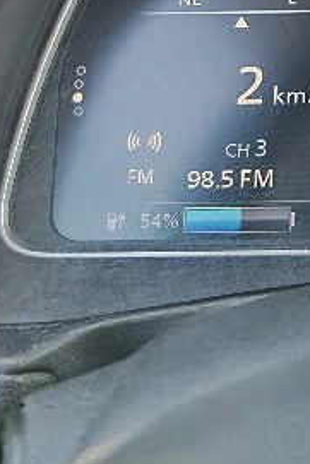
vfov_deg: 20.6
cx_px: 558
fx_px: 1187
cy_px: -104
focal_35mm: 92
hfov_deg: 13.4
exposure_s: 1/400
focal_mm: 6.83
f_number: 2
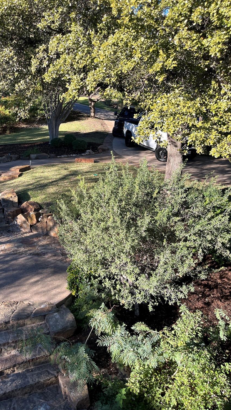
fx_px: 316
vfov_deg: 66.1
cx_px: 78
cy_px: 203
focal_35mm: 29
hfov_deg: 39.7
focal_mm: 5.1
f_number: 1.6
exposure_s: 1/563
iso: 50
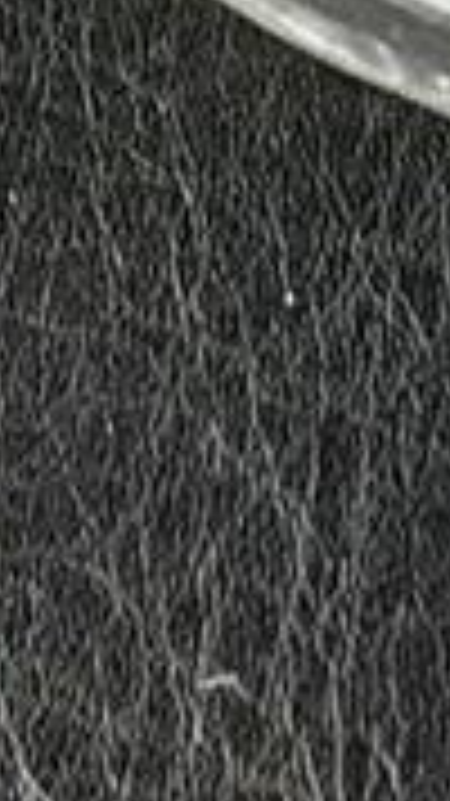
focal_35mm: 274
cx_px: 378
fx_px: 5818
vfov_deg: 7.5
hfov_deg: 4.4
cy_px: -990
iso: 40
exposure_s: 1/50
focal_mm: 2.9
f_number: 1.9
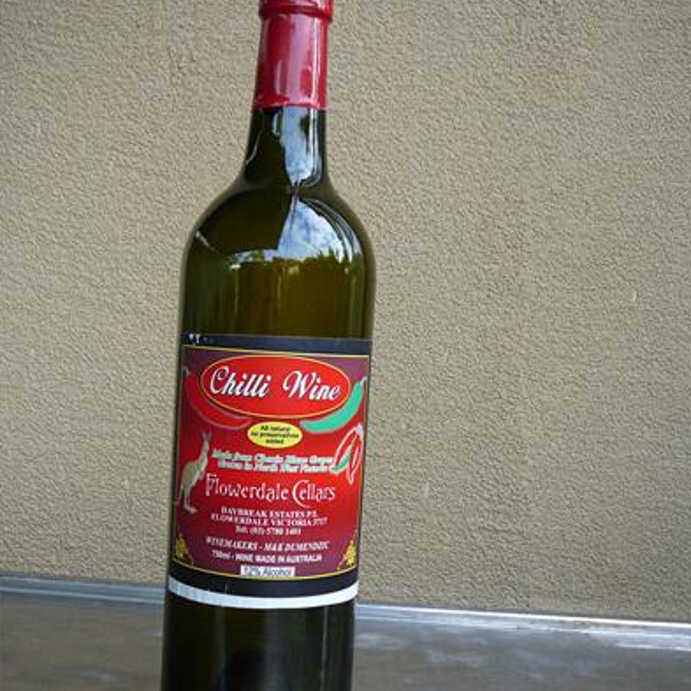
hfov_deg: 40.0
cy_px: 374
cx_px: 348
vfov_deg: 40.0
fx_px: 949
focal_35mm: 42
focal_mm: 5.2
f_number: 2.8
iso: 80
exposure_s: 1/60
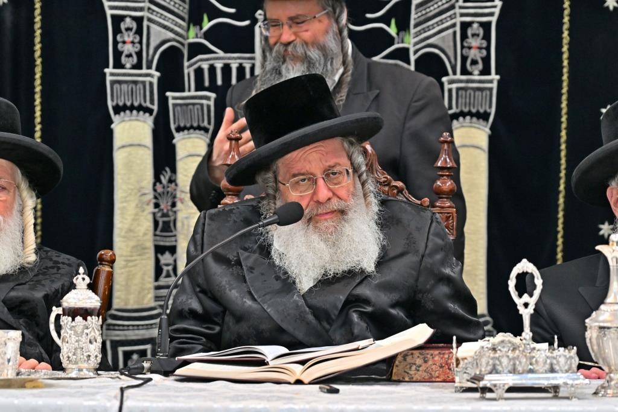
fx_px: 3090
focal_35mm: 180
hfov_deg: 11.4
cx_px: 309
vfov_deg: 7.6
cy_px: 206
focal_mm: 120
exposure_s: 1/250
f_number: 4
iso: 800
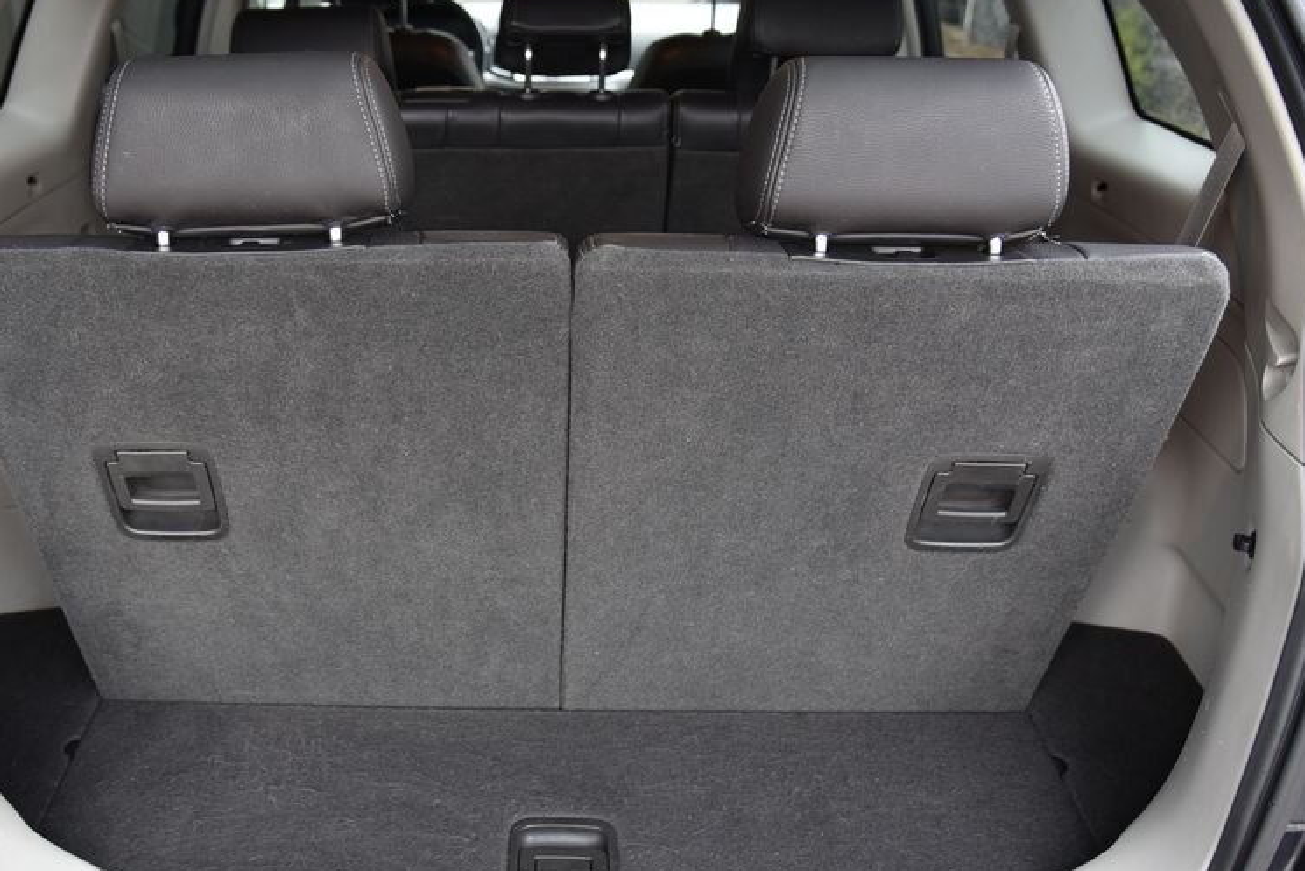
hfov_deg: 56.6
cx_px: 501
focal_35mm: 33
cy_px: 412
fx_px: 1196
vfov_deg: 40.0
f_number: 4
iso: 500
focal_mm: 24
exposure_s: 1/25
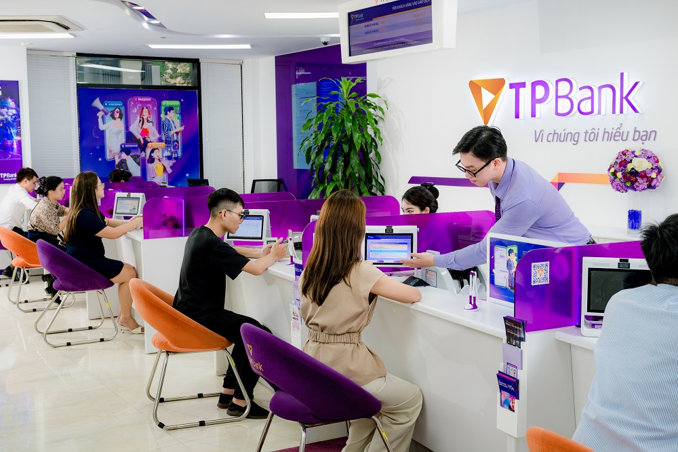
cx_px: 339
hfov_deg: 45.4
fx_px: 810
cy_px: 226
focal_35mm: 43
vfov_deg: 31.2
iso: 1250
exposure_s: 1/160
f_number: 6.3
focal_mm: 43
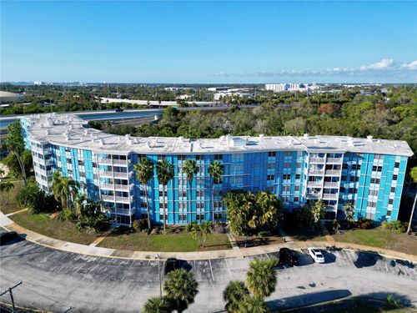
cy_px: 156
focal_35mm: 24
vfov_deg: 56.8
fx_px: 289
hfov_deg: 71.6
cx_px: 208
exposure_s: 1/2500
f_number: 1.7
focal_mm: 6.72
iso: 120
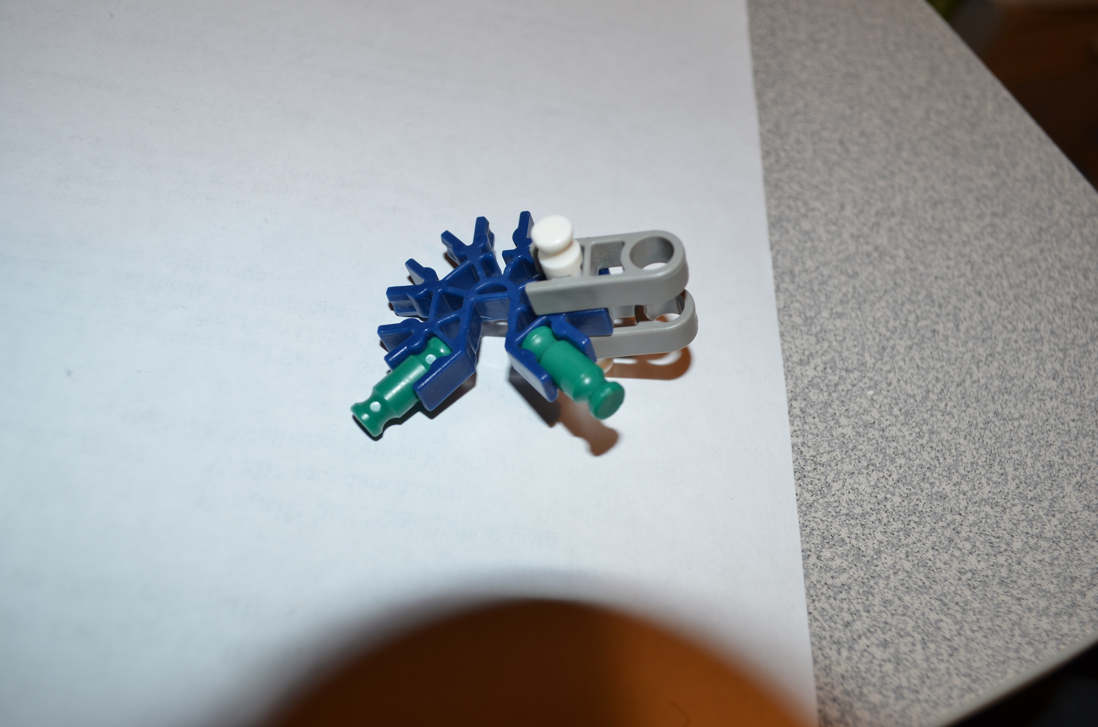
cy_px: 364
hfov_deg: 62.0
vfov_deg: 43.4
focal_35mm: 30
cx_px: 549
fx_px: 913
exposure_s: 1/30
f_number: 5.6
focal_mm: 20
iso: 200
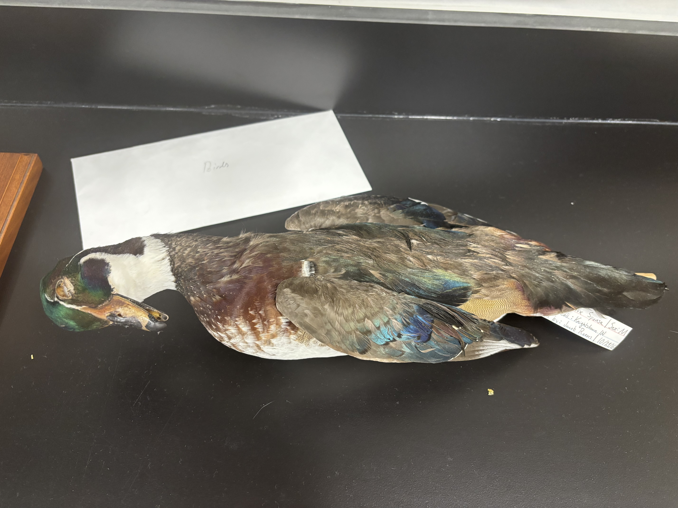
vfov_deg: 53.1
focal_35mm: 26
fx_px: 509
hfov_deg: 67.3
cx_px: 339
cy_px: 254
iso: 320
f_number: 1.6
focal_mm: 5.96
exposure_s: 1/60
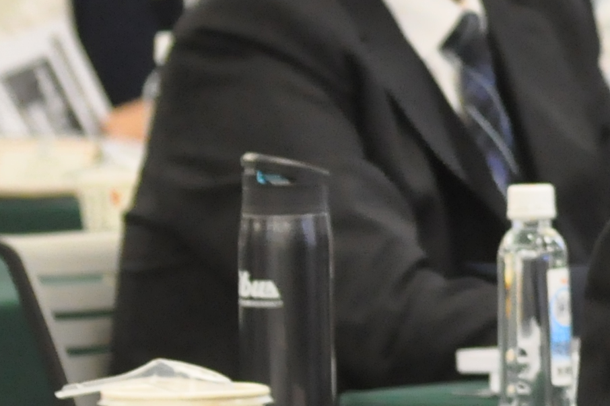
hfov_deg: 2.4
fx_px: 14658
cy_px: 29
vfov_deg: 1.6
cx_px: 1279
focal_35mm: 866
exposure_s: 1/125
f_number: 4.2
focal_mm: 122
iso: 2000
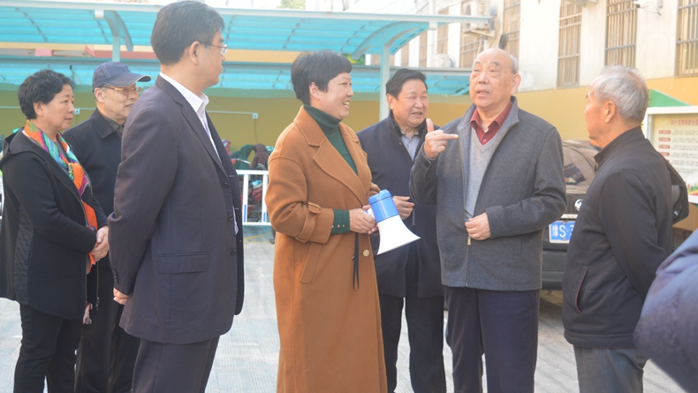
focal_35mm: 54
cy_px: 217
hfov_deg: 38.5
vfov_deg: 22.2
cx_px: 348
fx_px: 1000
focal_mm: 34
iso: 400
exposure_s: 1/125
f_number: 5.6
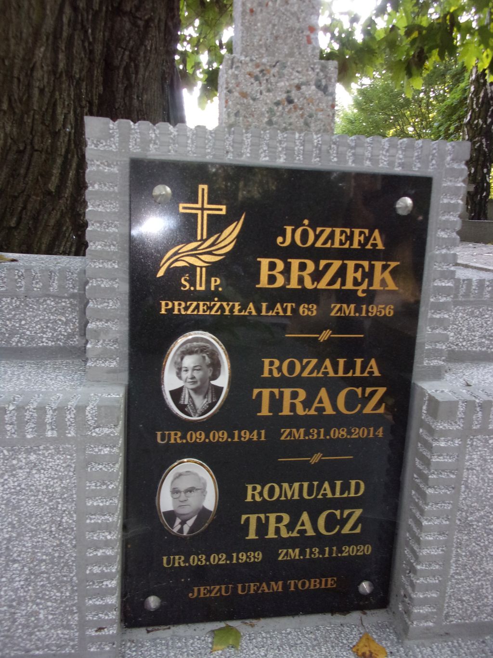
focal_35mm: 28
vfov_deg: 63.4
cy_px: 329
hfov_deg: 49.8
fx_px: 532
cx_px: 246
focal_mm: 5.1
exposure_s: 1/34
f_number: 3.9
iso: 160
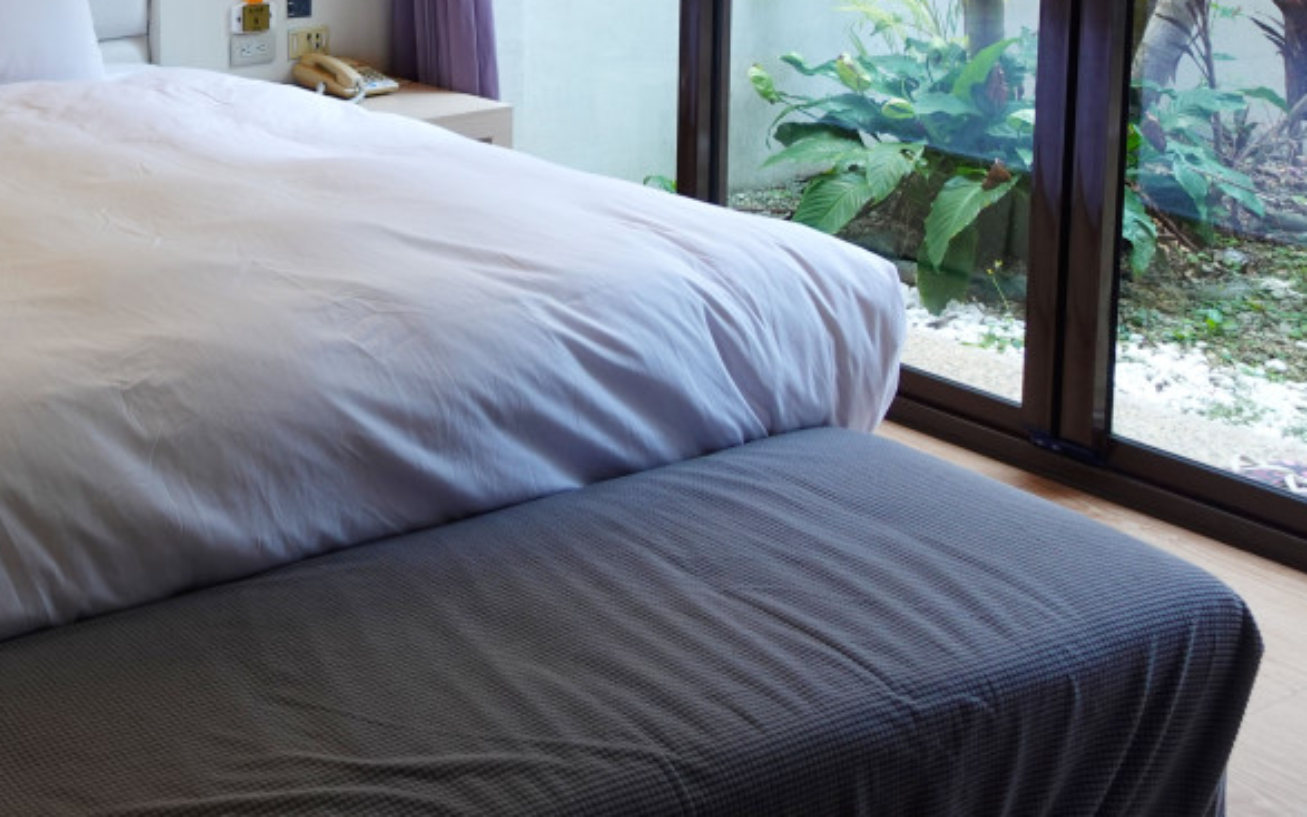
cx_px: 73
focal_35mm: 50
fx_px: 1781
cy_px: -16
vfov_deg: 24.6
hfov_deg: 37.1
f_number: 2.8
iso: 125
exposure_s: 1/40
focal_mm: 9.4
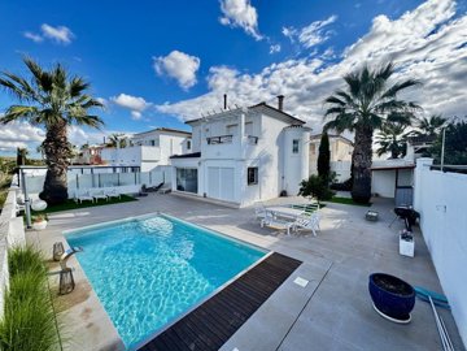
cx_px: 234
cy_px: 176
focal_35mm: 14
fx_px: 189
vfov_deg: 85.7
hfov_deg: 102.1
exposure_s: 1/544
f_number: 2.2
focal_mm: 2.22
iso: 50
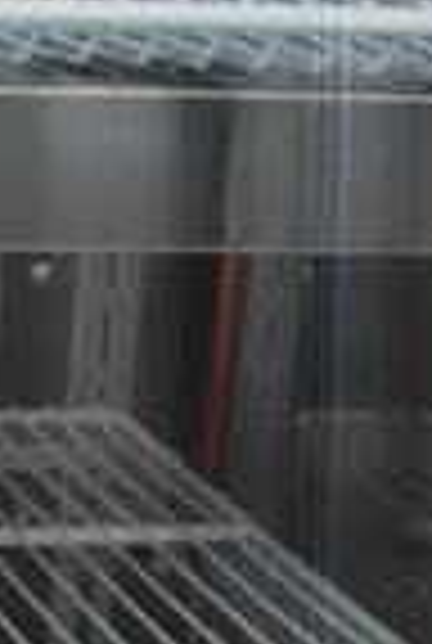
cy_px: 939
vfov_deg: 11.5
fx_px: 3081
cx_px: -144
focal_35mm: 172
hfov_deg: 7.9
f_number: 3.5
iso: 1250
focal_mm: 18
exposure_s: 1/30
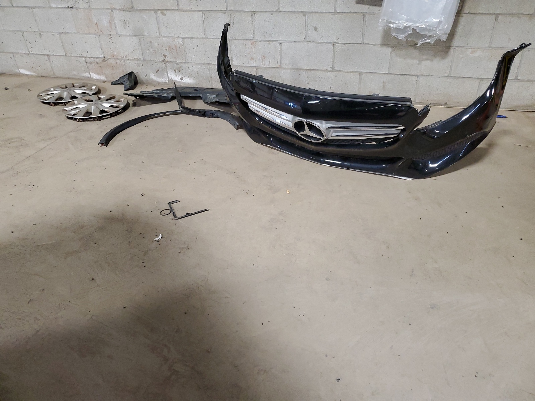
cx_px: 268
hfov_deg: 67.3
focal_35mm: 26
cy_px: 200
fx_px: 402
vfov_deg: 53.1
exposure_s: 1/60.2
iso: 251
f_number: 1.5
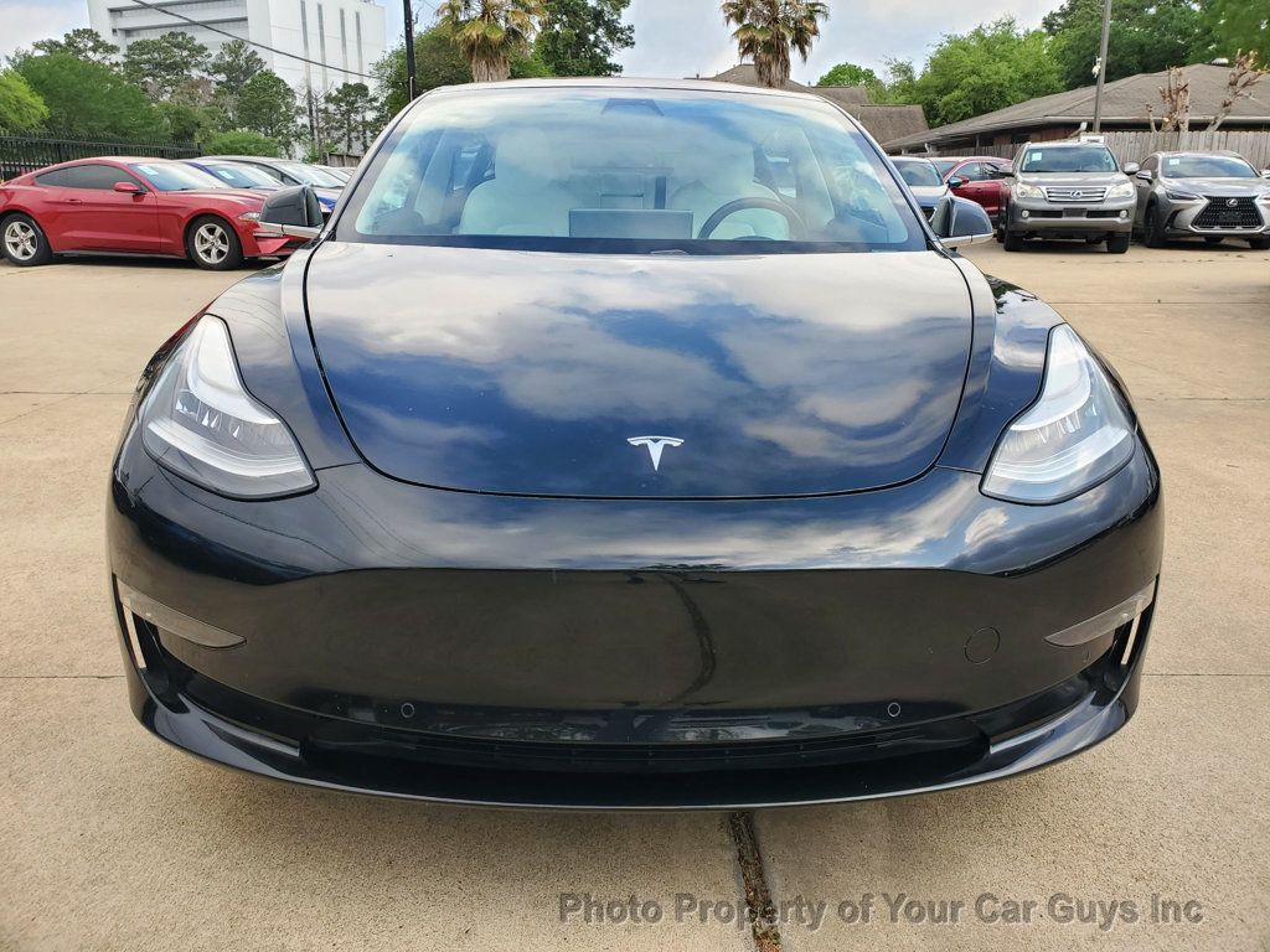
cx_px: 635
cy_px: 476
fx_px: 954
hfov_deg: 67.3
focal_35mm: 26
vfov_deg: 53.1
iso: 50
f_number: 2.4
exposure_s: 1/242
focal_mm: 4.3
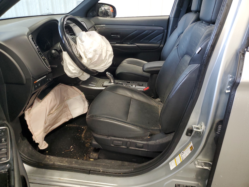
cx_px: 124
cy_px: 94
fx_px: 187
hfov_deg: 67.3
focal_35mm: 26
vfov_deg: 53.1
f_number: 1.5
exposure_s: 1/60.2
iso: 132
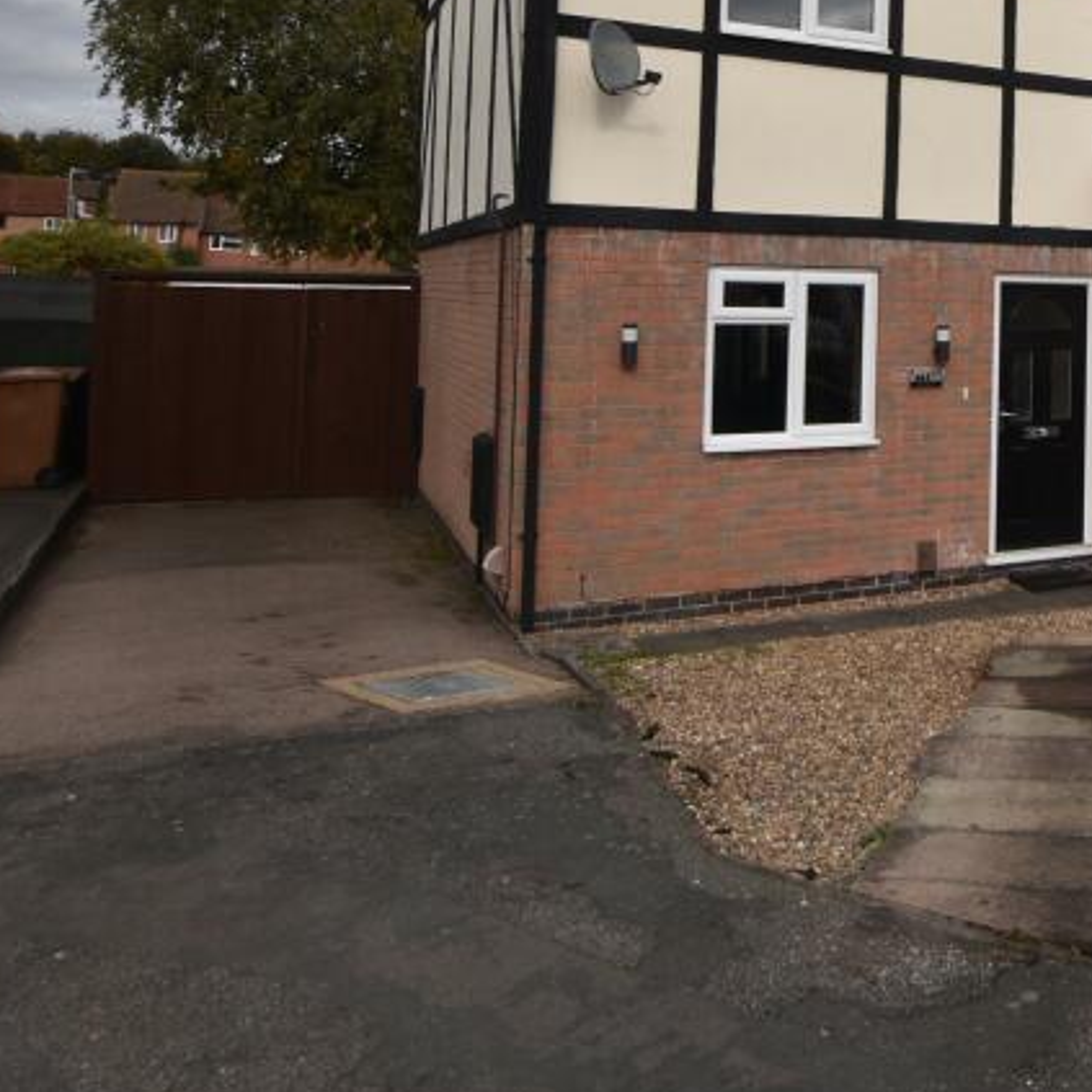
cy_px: 234
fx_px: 1268
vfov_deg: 44.5
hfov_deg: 40.7
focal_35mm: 36
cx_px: 1092
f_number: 8
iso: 100
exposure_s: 1/250
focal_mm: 11.5
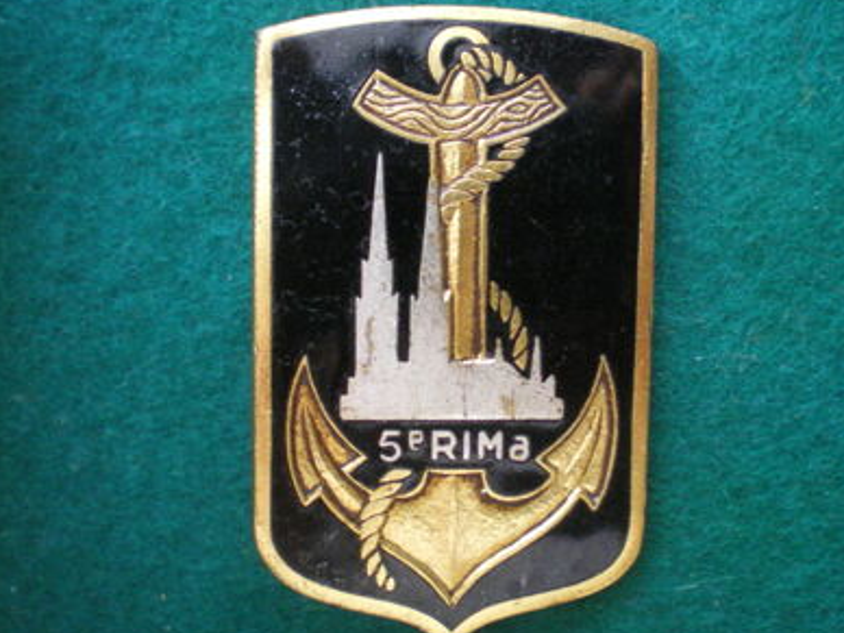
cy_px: 289
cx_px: 481
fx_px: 1146
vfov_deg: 30.9
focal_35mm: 47
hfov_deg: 40.3
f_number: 3.1
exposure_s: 1/10
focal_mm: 6.3
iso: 400
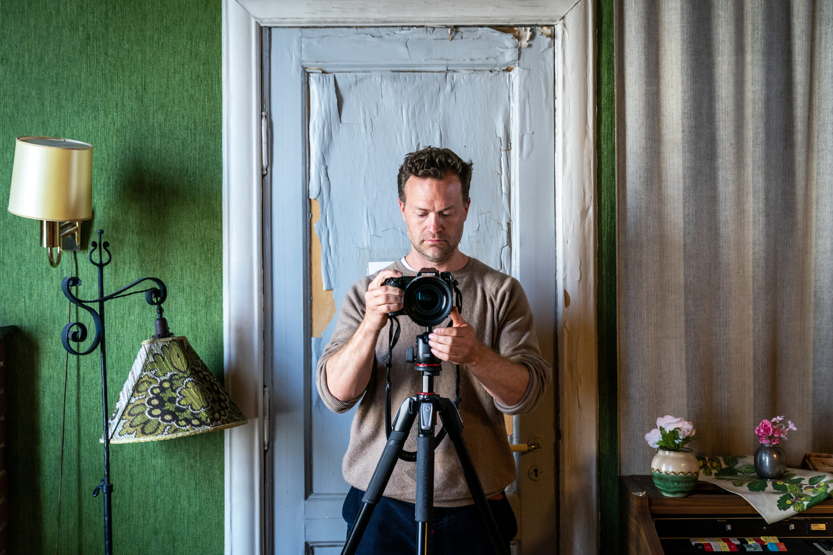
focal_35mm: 55
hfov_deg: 36.2
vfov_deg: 24.6
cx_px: 416
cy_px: 278
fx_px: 1273
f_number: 2.8
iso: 2000
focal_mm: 55
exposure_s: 1/160
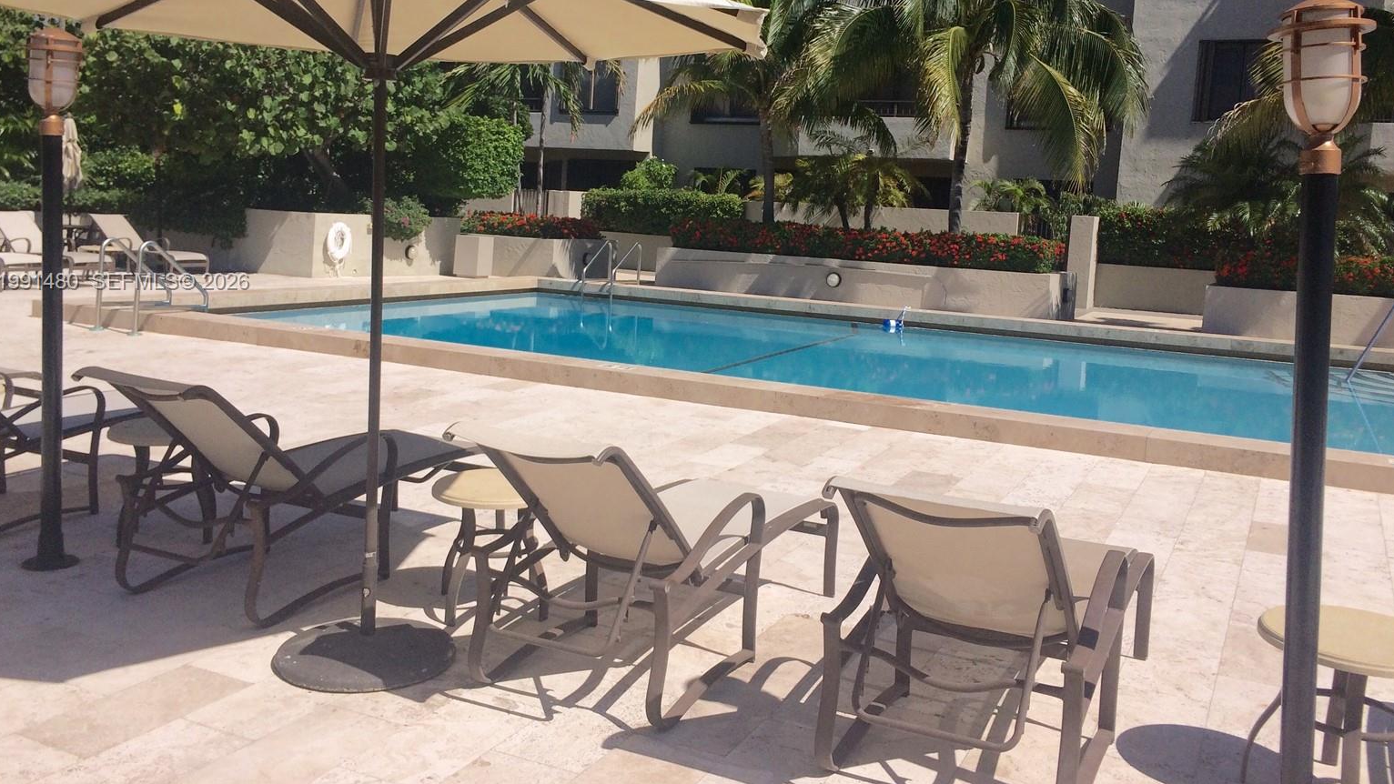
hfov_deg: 59.5
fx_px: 1220
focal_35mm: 33
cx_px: 693
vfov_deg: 35.4
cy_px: 283
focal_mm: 4.15
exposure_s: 1/4566
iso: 32
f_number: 2.2
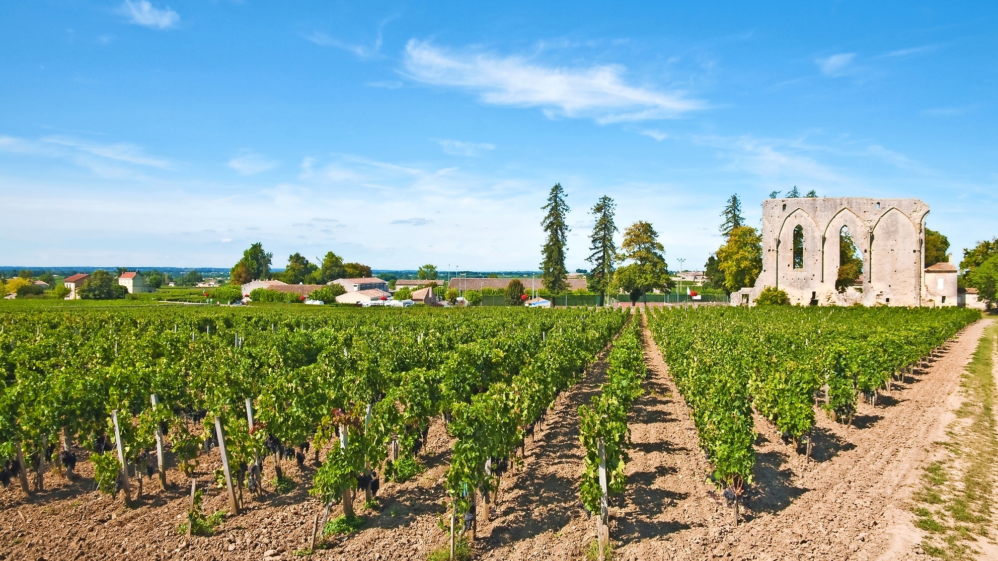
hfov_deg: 71.9
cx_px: 509
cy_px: 253
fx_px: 688
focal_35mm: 26
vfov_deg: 44.3
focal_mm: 16
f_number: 8
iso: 100
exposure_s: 1/160
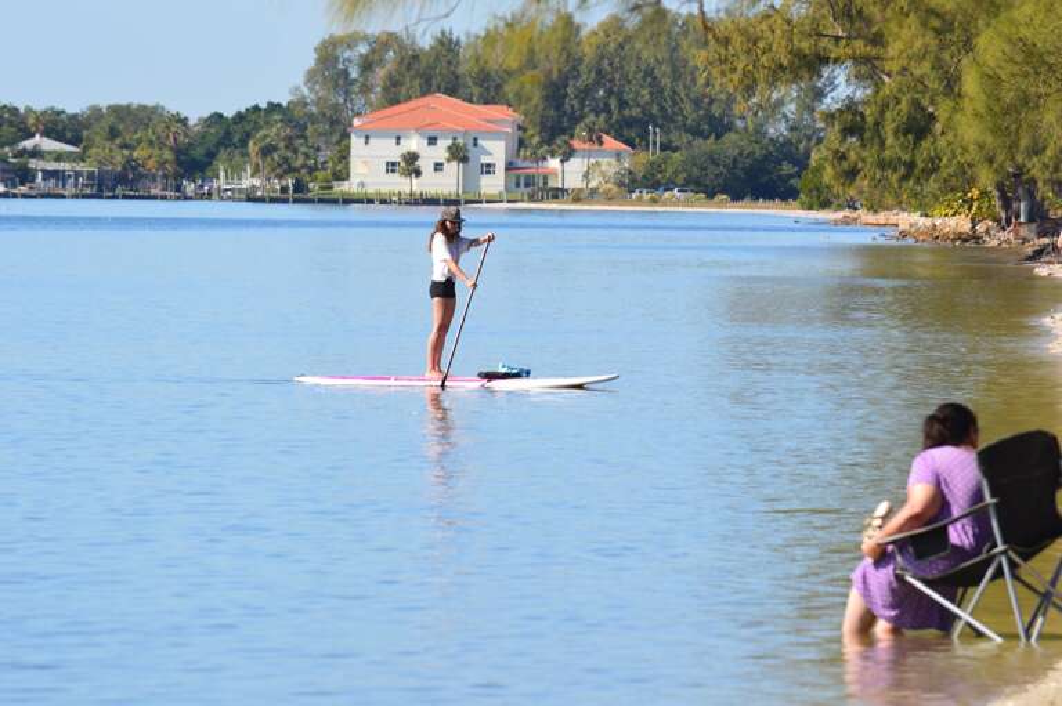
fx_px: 10613
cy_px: 353
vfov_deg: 3.8
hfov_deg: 5.7
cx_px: 531
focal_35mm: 360
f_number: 11
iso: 360
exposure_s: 1/500
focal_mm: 240
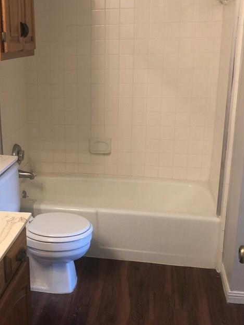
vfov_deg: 41.2
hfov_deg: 31.1
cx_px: 66
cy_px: 166
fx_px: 432
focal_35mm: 46
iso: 50
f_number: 1.8
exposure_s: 1/15
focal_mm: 4
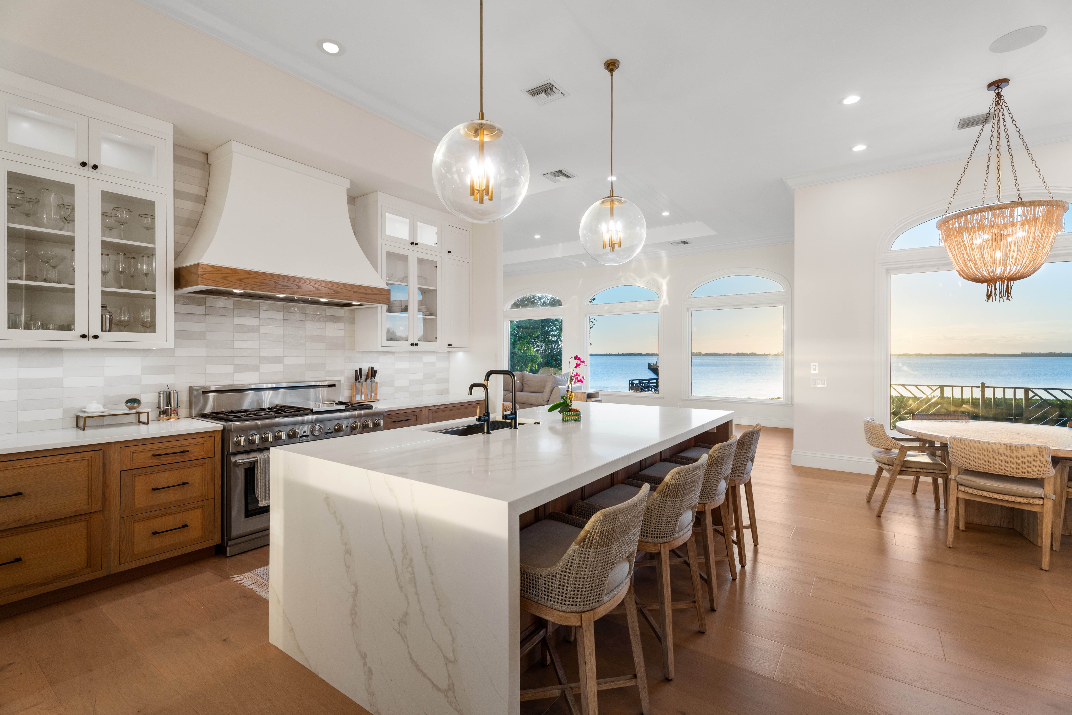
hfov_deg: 96.7
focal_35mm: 16
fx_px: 476
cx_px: 536
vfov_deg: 73.7
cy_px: 358
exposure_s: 1/13
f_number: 9
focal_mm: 16
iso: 250
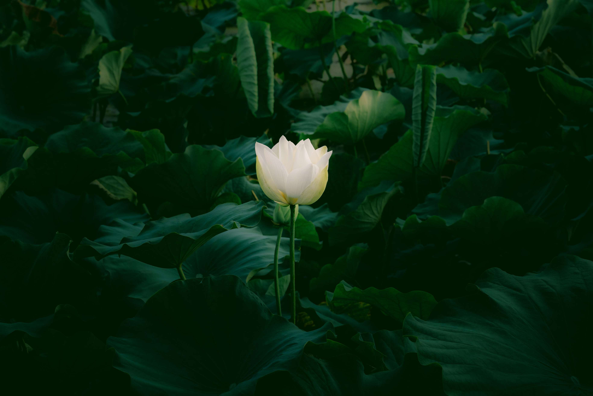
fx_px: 2092
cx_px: 296
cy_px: 198
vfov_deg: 10.8
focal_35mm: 127
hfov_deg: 16.1
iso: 125
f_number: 9
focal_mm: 85
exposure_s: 1/200
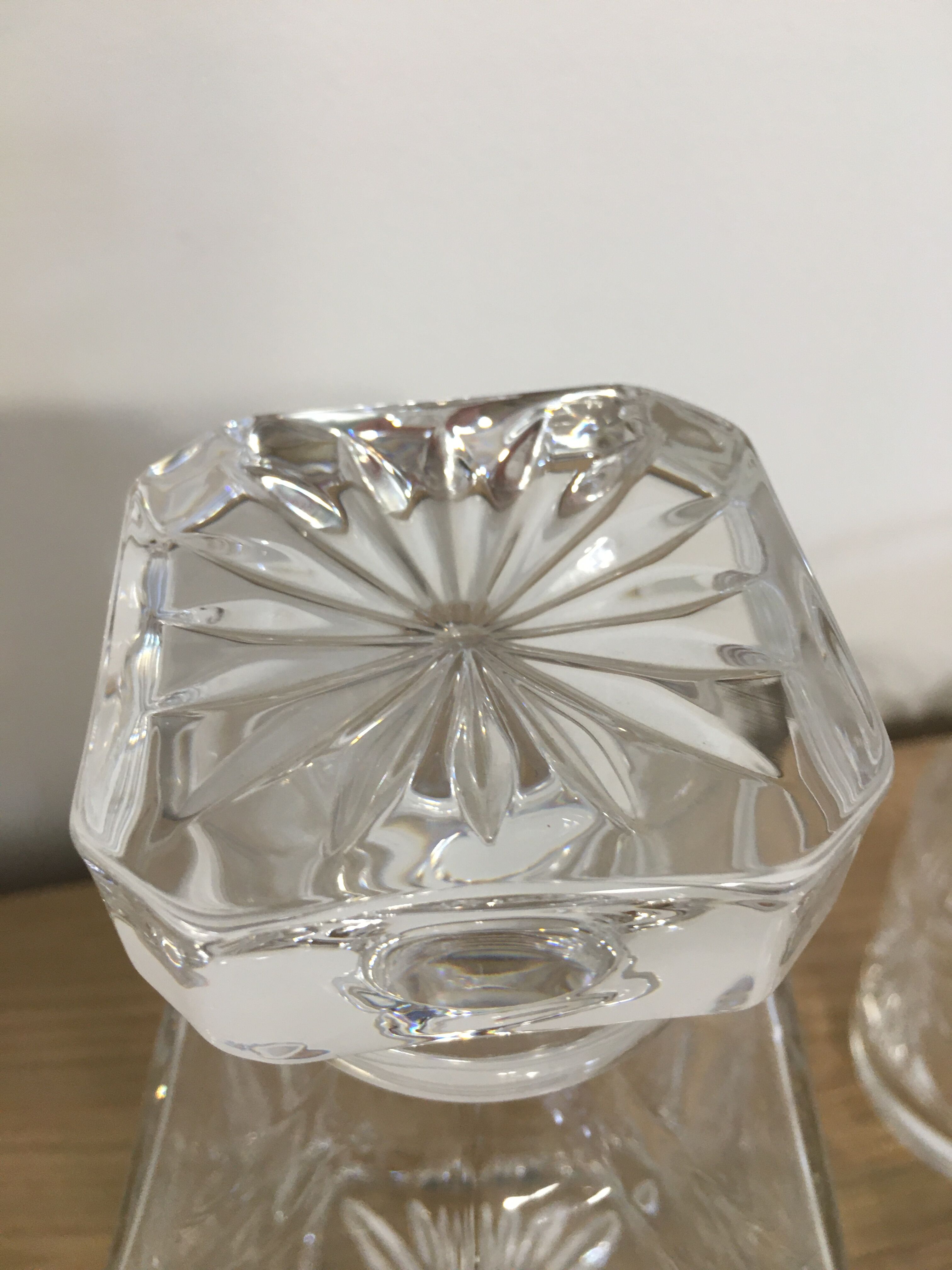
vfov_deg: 61.7
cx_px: 476
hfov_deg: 48.2
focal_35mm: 29
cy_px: 635
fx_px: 1063
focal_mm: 4.15
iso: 125
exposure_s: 1/33
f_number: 2.2
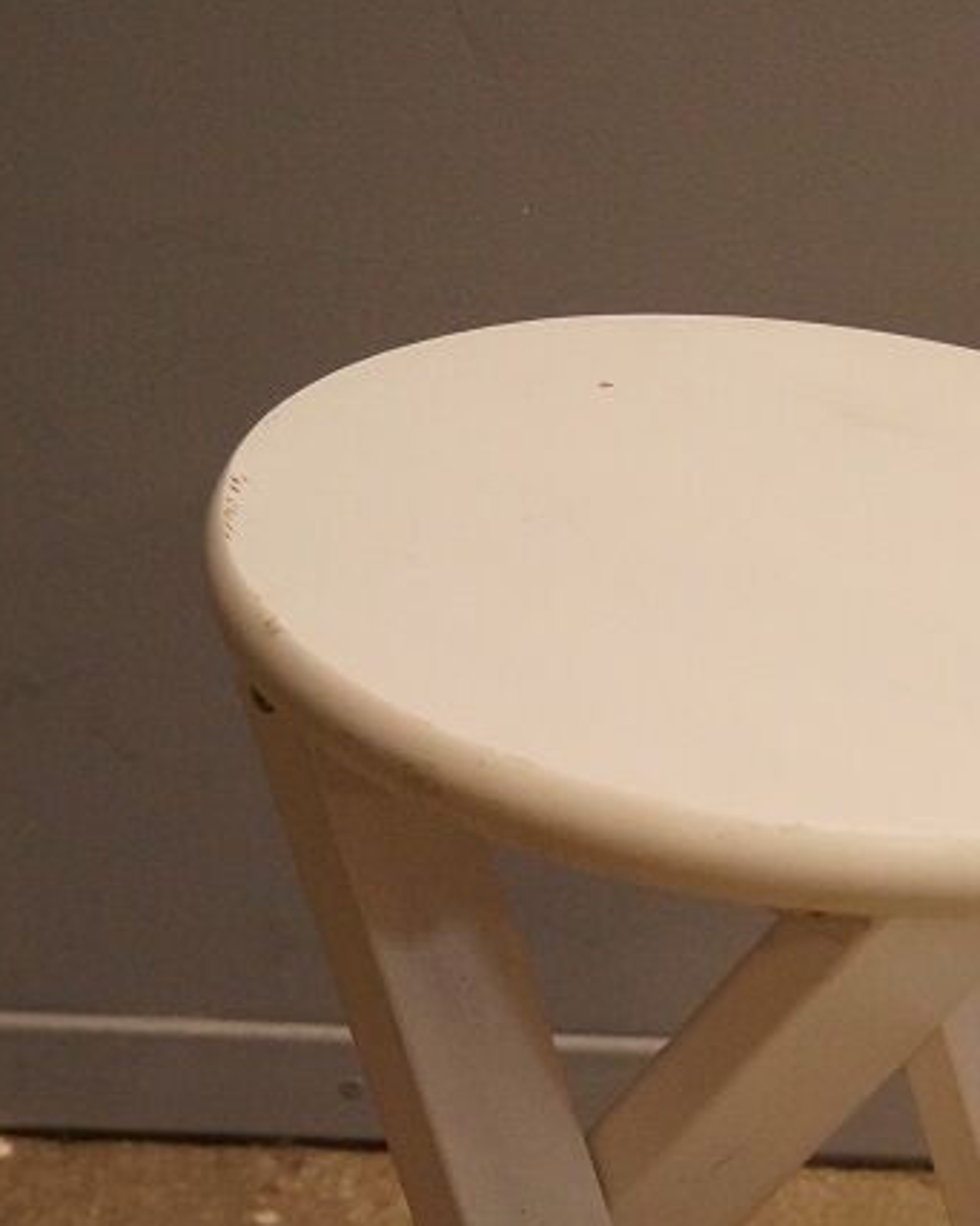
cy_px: 1376
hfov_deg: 13.7
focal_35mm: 112
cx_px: 769
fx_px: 4063
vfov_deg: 16.6
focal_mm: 35
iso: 1600
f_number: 4.5
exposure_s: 1/60
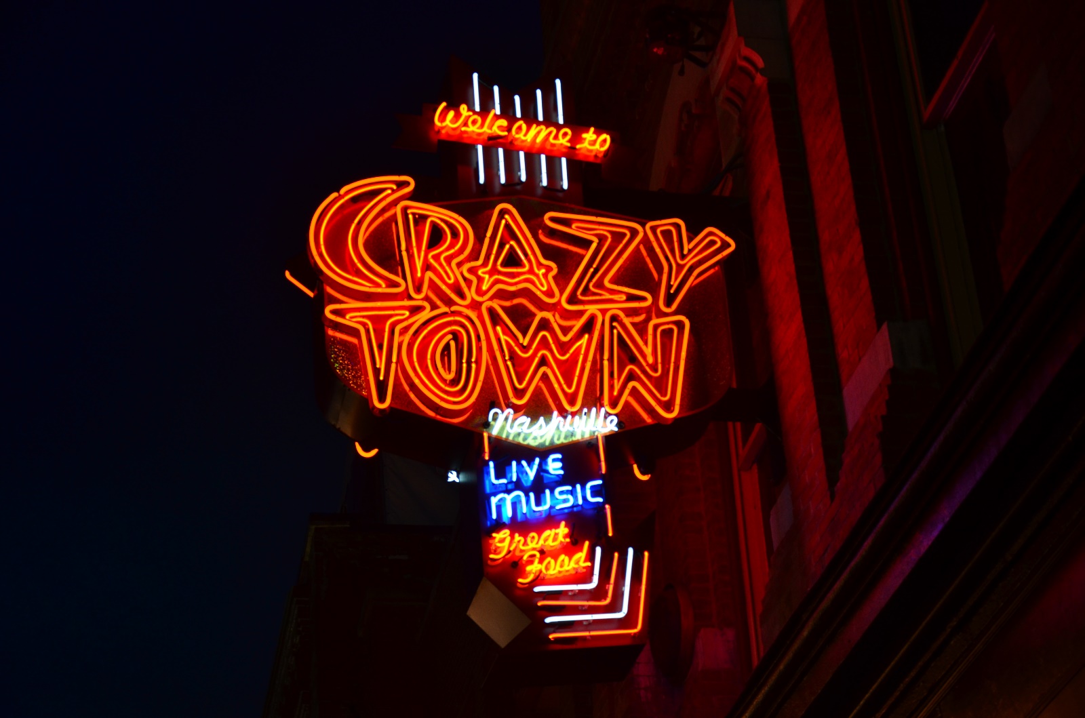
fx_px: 2345
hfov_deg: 26.0
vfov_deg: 17.4
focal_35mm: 78
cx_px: 542
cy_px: 359
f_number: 5
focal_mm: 52
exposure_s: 1/160
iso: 640
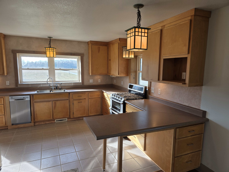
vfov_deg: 58.9
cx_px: 114
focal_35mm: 23
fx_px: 152
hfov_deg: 73.9
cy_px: 86
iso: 50
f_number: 1.7
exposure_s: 1/120
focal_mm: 6.3
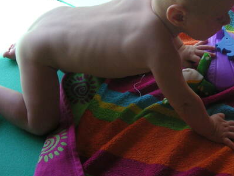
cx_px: 183
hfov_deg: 25.9
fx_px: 500
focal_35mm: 74
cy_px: 46
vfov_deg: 19.8
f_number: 2.8
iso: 50
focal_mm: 6.1
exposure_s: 1/250
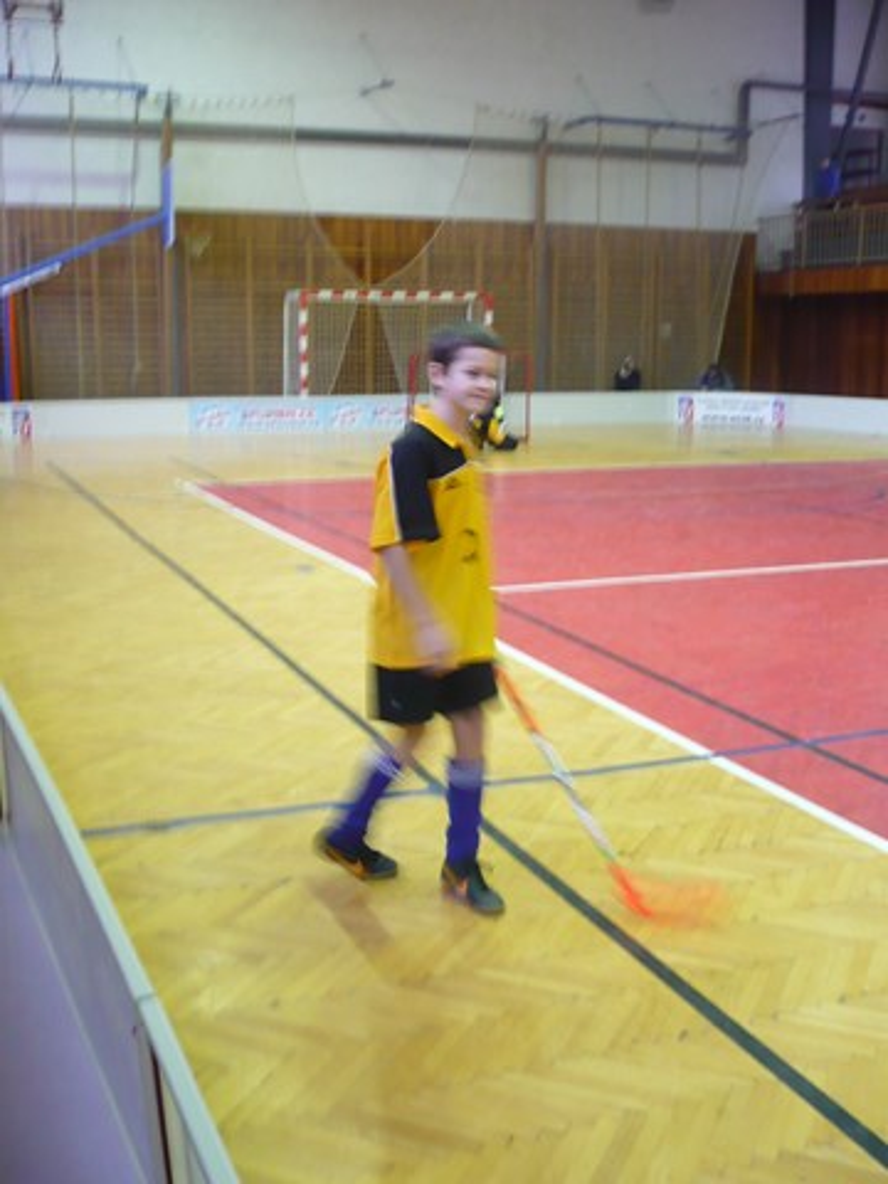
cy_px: 592
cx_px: 444
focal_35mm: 38
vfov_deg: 49.0
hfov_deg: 37.7
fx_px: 1300
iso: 200
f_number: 2.8
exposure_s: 1/10
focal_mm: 5.8
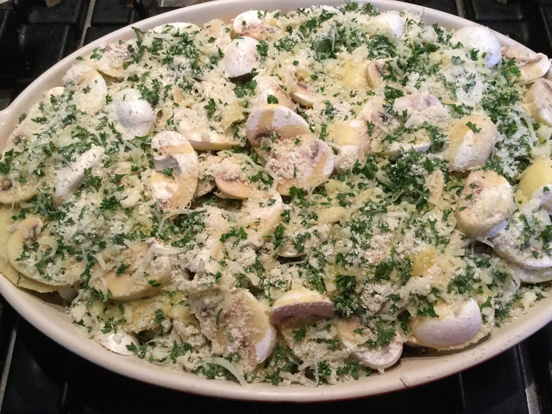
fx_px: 494
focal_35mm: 31
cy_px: 207
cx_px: 276
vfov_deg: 45.4
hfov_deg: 58.4
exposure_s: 1/33
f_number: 2.4
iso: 160
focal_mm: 3.3
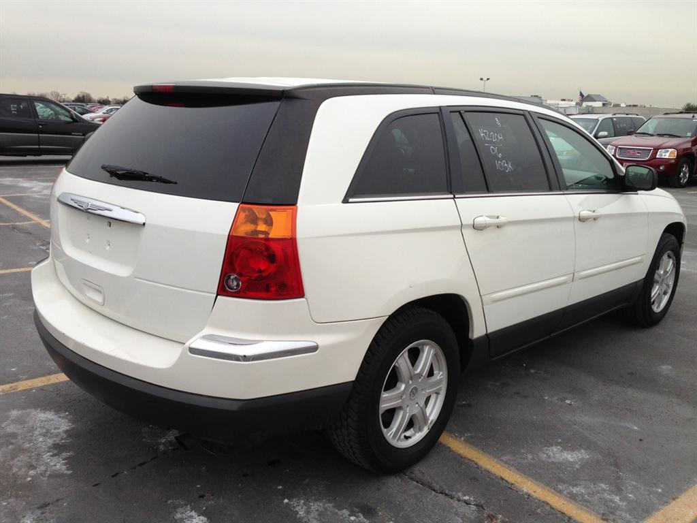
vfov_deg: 42.9
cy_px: 262
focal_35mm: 33
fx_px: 664
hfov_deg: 55.4
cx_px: 348
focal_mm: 4.13
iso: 50
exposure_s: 1/669
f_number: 2.4
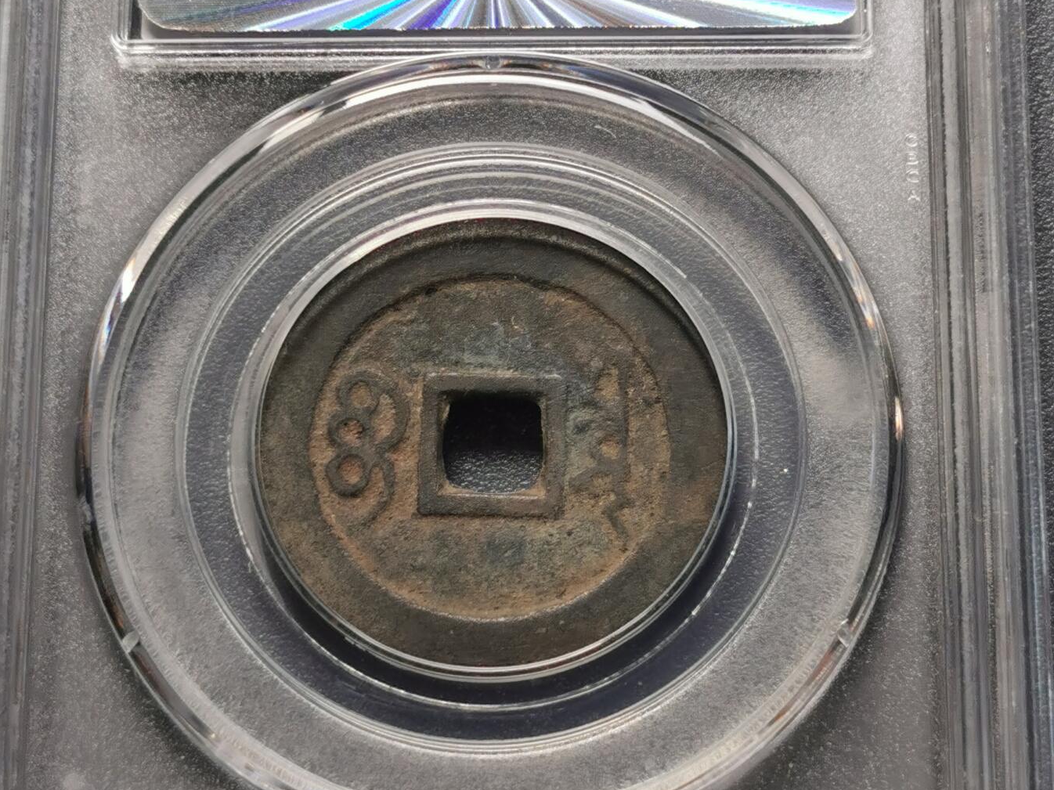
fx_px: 3379
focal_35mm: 111
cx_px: 526
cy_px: 321
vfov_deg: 13.3
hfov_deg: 17.7
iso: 50
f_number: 1.6
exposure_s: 1/262
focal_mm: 5.56
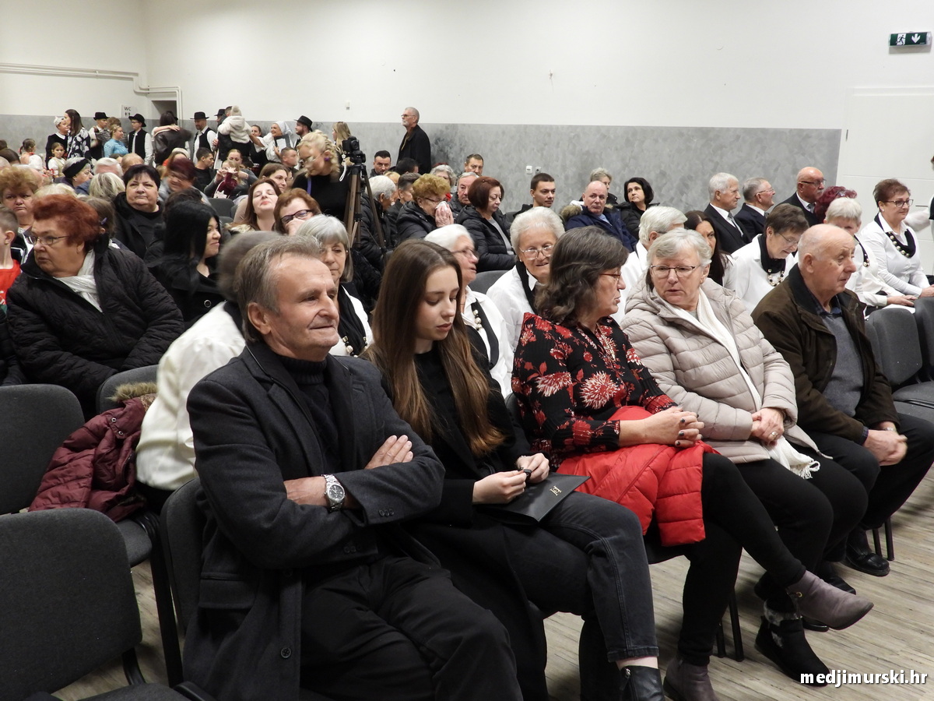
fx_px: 944
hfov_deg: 52.6
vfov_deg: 40.7
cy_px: 350
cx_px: 467
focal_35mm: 35
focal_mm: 6.3
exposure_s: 1/13
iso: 400
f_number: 3.2
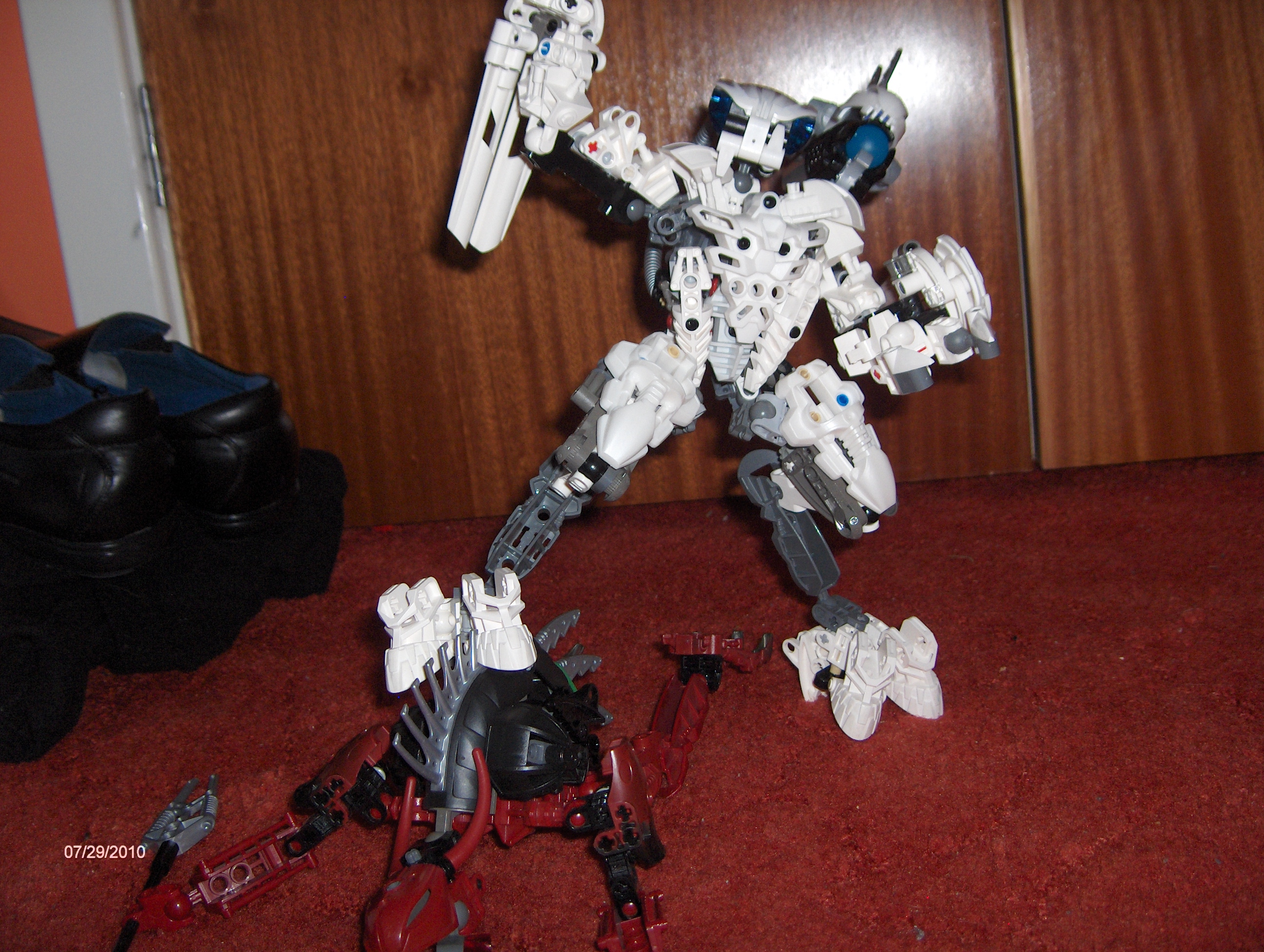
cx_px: 632
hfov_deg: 47.8
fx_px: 1426
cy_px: 476
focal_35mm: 39
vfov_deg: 36.9
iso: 100
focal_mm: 8
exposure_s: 1/60
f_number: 2.8
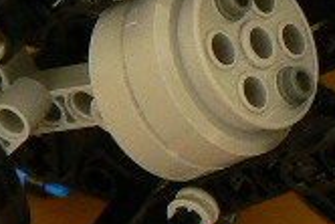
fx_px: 1863
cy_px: 54
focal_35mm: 200
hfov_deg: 10.2
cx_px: 4
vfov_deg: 6.9
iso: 100
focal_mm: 6.1
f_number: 4.5
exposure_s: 2.5
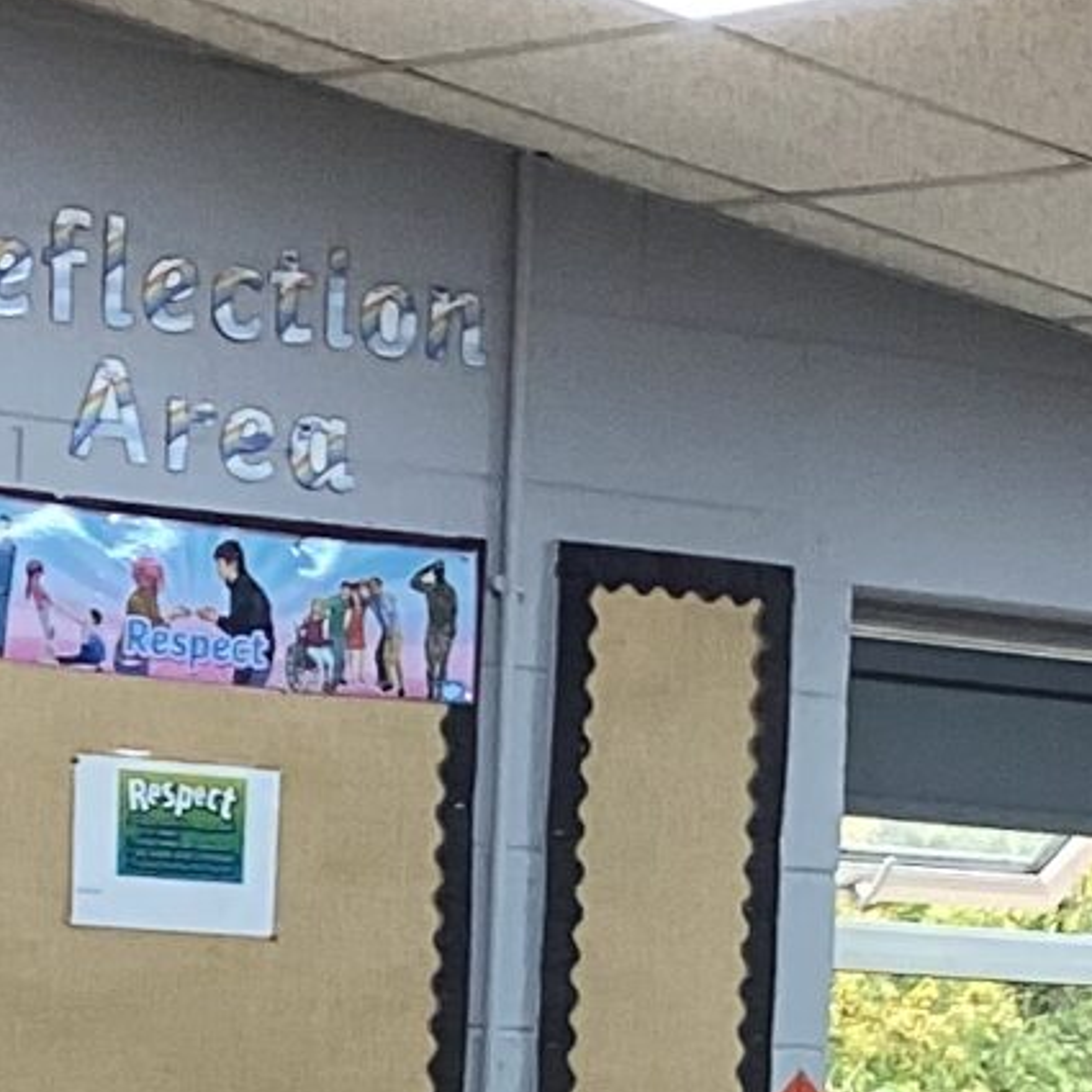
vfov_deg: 10.3
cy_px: 1585
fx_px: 5889
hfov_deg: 10.6
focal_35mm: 165
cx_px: 732
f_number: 2.4
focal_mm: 3.3
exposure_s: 1/50
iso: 64
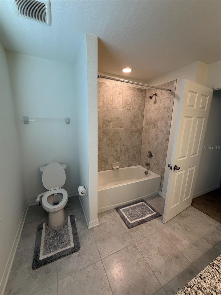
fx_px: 119
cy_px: 148
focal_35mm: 14
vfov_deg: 102.1
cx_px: 110
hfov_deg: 85.7
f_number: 2.2
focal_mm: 2.22
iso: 125
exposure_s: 1/120
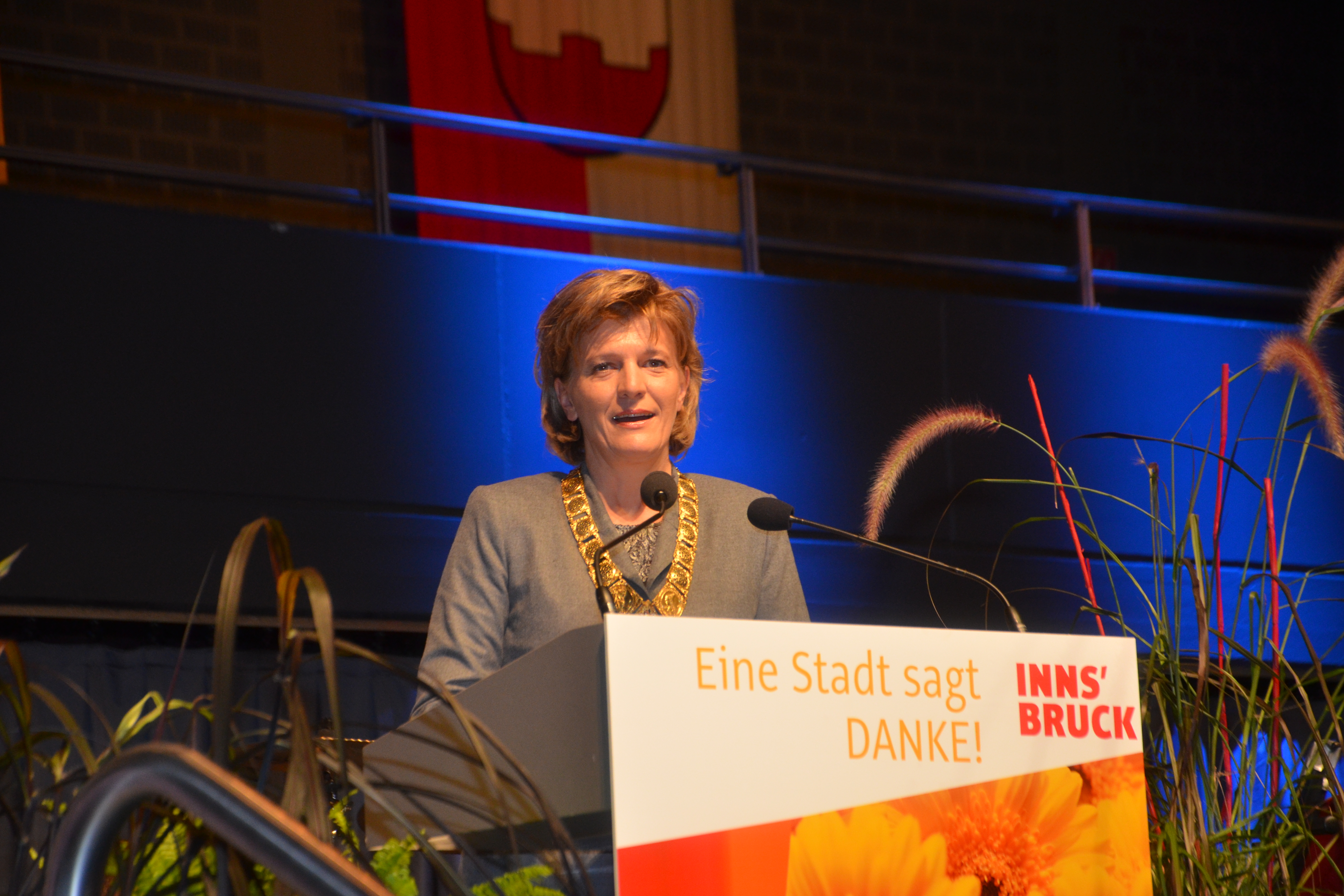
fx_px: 5917
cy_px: 449
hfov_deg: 13.0
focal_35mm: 159
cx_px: 674
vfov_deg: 8.7
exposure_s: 1/60
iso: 800
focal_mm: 105
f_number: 5.6
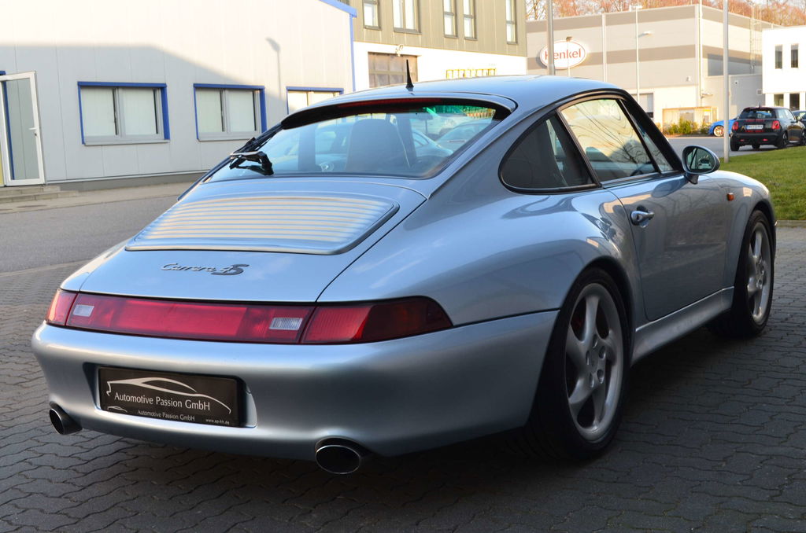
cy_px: 266
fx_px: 1072
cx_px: 403
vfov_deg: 27.9
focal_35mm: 48
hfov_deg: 41.2
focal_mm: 32
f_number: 10
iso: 360
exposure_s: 1/60
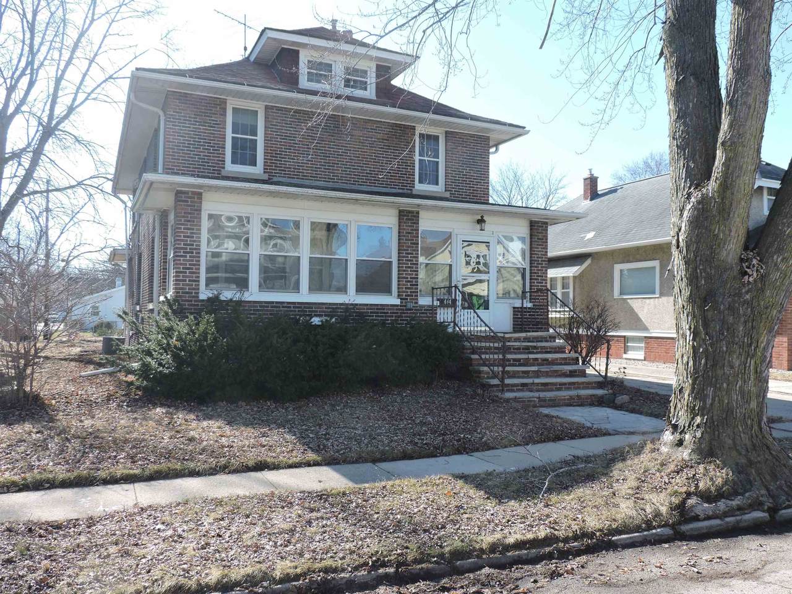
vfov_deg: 46.8
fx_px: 686
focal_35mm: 30
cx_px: 396
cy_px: 297
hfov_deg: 60.0
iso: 100
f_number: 3.1
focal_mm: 5.4
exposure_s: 1/400
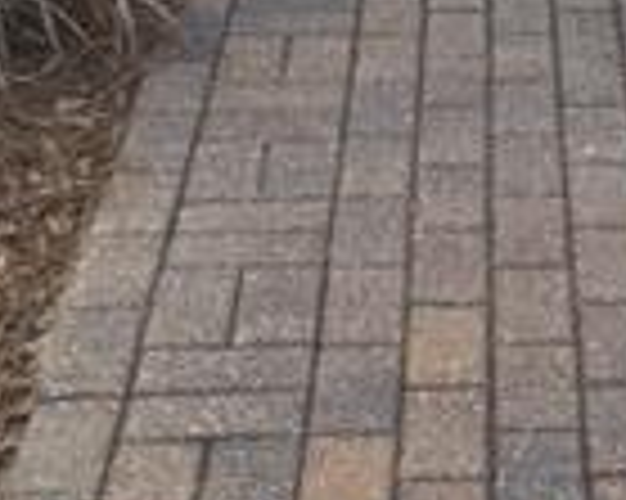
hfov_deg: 14.6
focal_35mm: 130
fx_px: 2407
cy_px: 126
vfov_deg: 11.8
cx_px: 617
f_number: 2.2
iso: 50
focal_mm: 4.15
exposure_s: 1/120
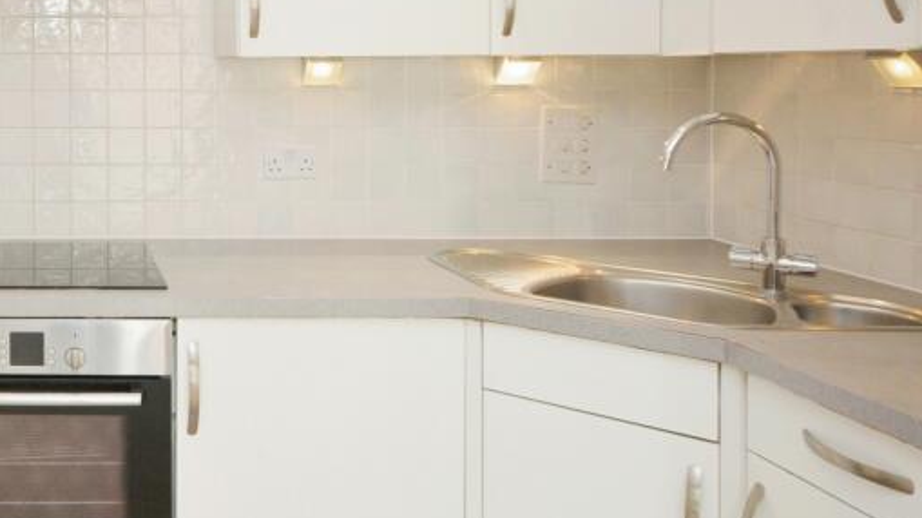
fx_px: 1003
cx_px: 25
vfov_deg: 28.3
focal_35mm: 41
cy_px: 104
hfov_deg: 43.2
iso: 500
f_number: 6.3
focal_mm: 13
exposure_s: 1/60
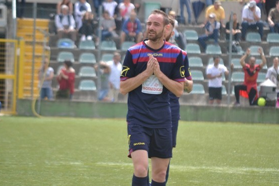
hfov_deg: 6.1
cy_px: 88
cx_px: 145
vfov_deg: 4.1
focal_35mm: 339
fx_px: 2628
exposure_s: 1/640
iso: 400
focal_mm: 200
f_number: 5.6
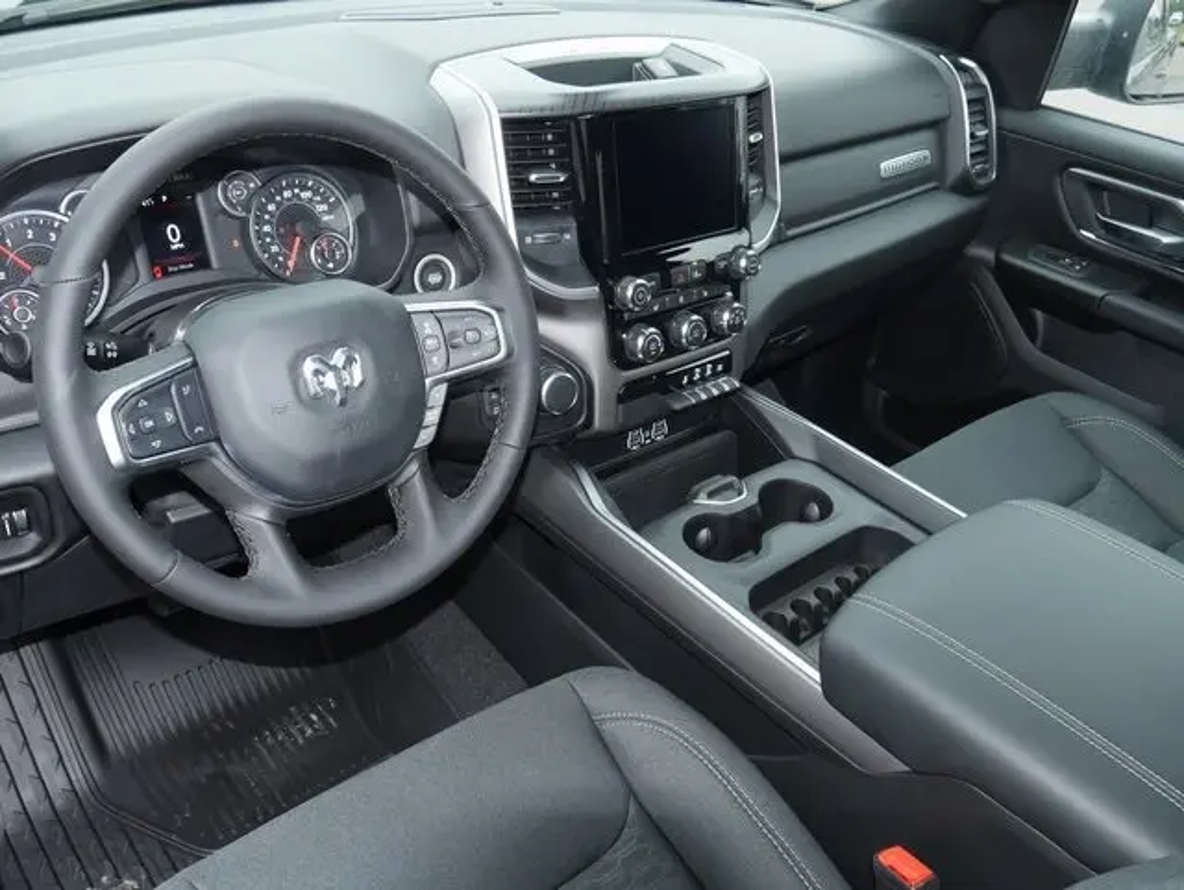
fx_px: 1027
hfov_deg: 59.9
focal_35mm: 30
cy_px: 445
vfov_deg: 46.9
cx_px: 592
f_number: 5
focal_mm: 15
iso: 800
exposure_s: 1/60
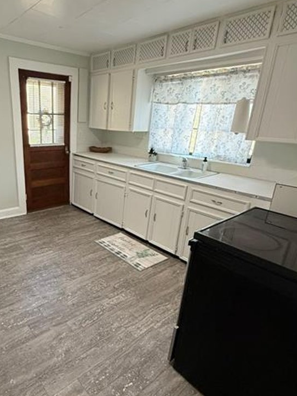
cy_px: 199
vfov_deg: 76.4
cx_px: 79
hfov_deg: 58.4
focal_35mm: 22
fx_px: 252
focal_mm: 2.22
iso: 320
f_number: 2.2
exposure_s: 1/120
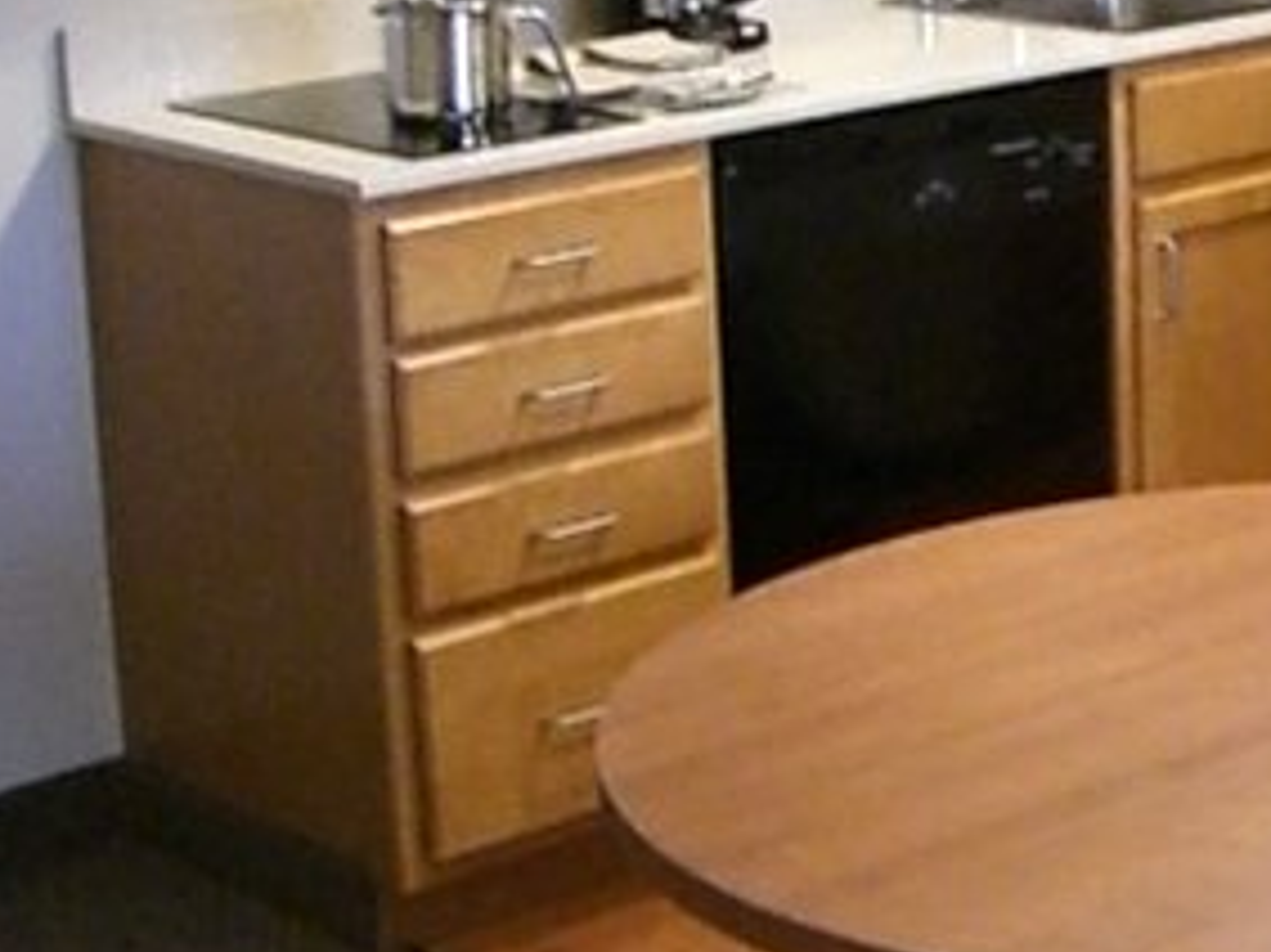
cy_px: 67
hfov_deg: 19.3
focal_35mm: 97
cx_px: 1426
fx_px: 3560
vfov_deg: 15.0
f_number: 2.7
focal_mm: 6.2
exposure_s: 1/60
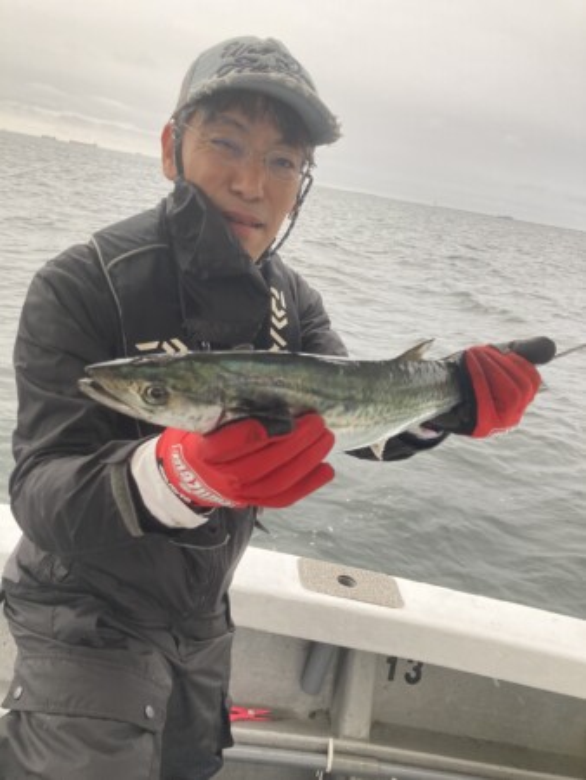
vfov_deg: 63.4
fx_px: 631
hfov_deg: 49.8
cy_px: 390
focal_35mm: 28
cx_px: 293
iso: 50
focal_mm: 3.99
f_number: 1.8
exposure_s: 1/121
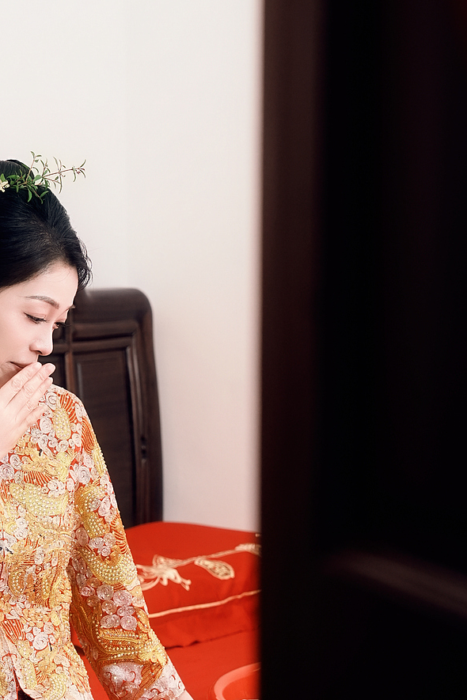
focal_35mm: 141
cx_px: -9
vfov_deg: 14.6
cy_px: 356
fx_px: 2743
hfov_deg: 9.7
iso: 200
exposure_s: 1/100
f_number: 4
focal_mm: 65
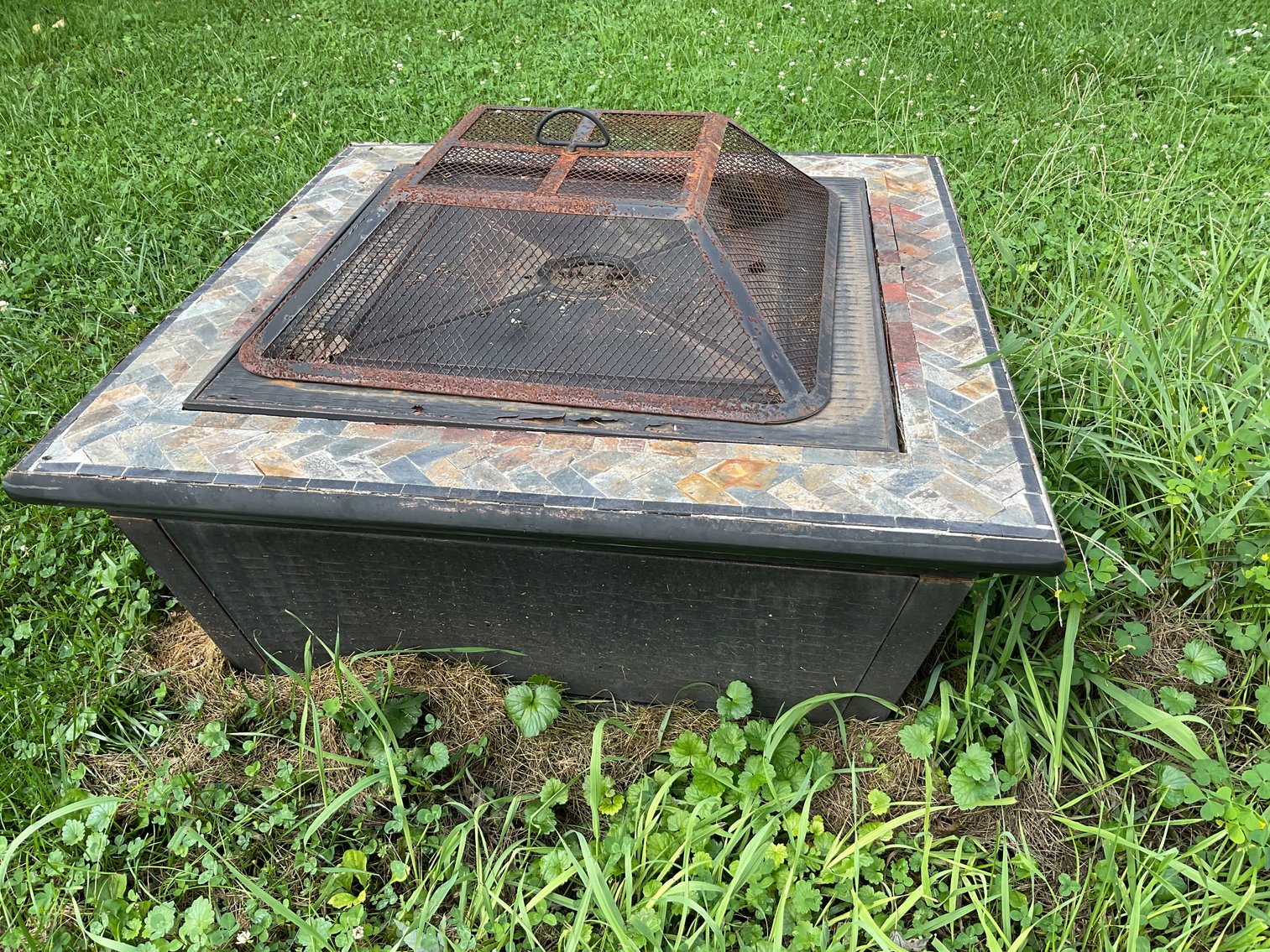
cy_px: 476
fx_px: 1064
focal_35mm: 29
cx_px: 635
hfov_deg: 61.7
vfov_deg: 48.2
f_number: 1.8
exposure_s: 1/138
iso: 16
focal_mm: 3
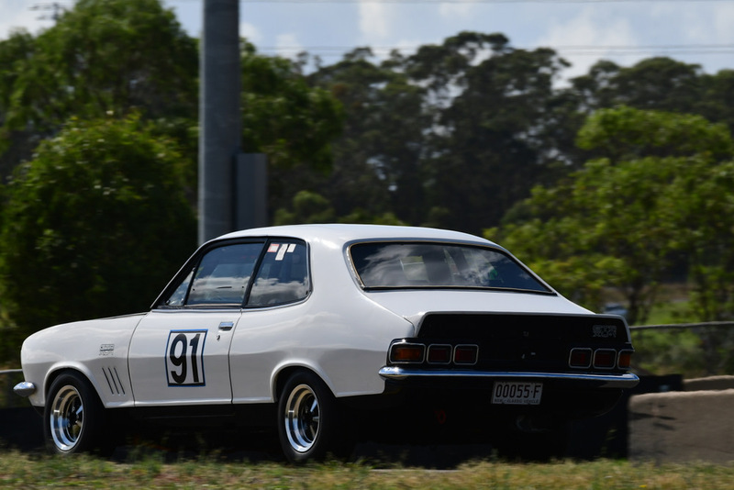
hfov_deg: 4.3
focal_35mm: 480
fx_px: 9790
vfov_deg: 2.9
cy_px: 245
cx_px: 367
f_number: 11
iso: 250
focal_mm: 320
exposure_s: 1/640
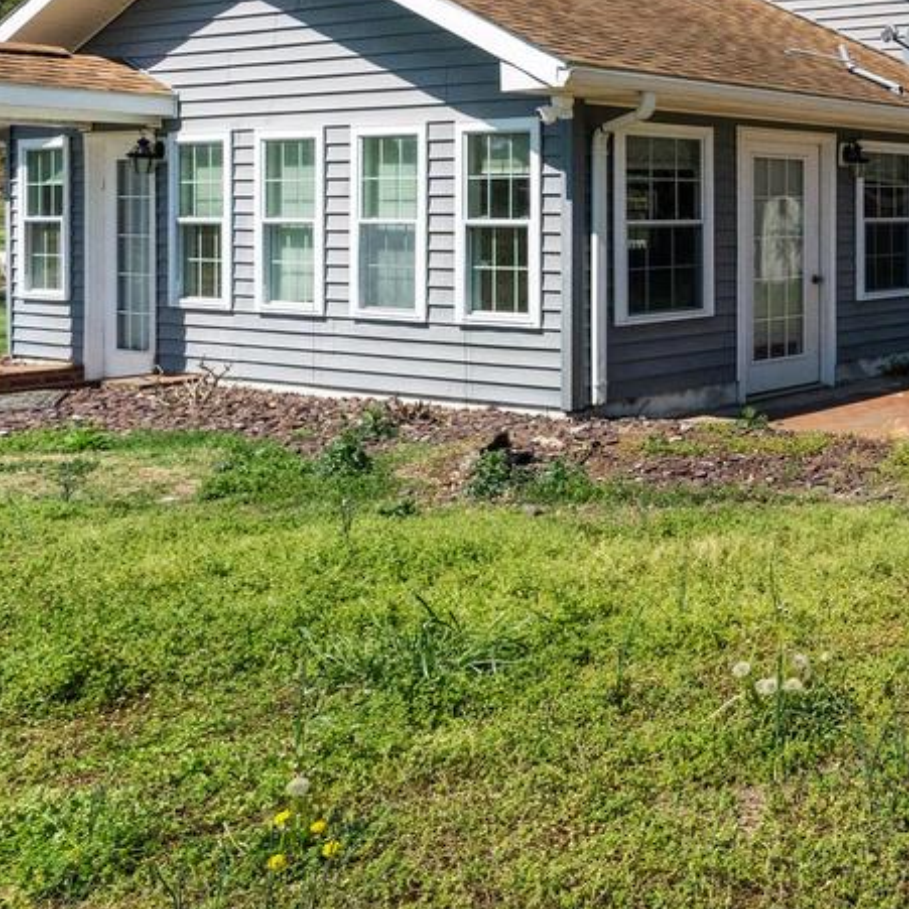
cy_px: 204
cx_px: 1236
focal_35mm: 38
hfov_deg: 31.4
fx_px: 1129
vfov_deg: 42.2
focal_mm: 14
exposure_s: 1/6400
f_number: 7.1
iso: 1000
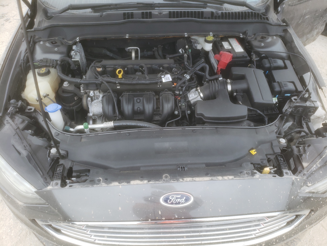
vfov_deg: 53.1
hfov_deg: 67.3
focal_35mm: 26
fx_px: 246
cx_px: 164
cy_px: 123
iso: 50
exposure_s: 1/222
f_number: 1.5
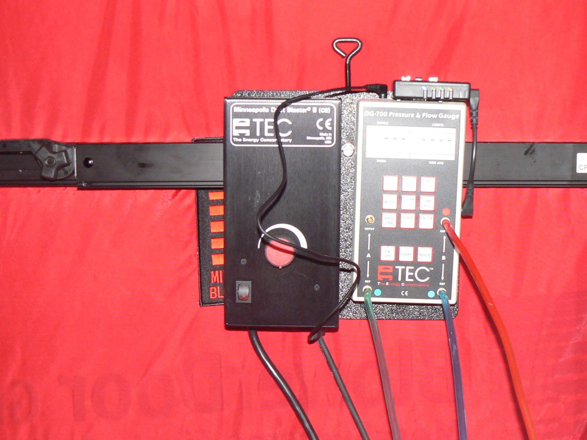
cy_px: 237
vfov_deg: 28.0
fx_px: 882
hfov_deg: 36.8
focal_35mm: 52
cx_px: 324
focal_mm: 6
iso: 100
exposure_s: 1/30
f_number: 4
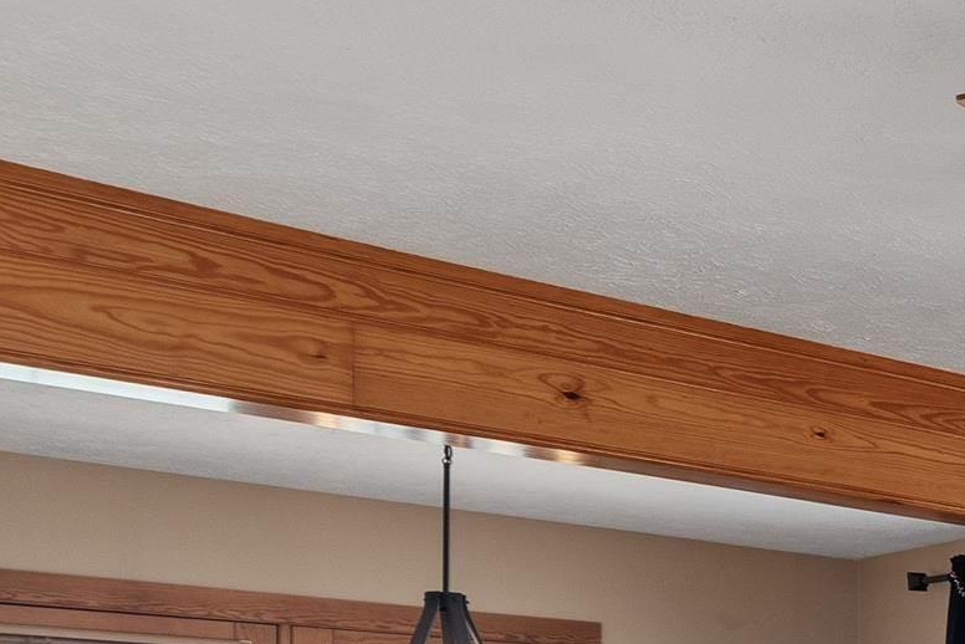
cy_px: 844
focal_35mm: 62
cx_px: 1839
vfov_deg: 20.1
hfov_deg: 20.2
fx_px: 1662
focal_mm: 16
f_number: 7.1
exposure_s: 1/2.5
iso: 400
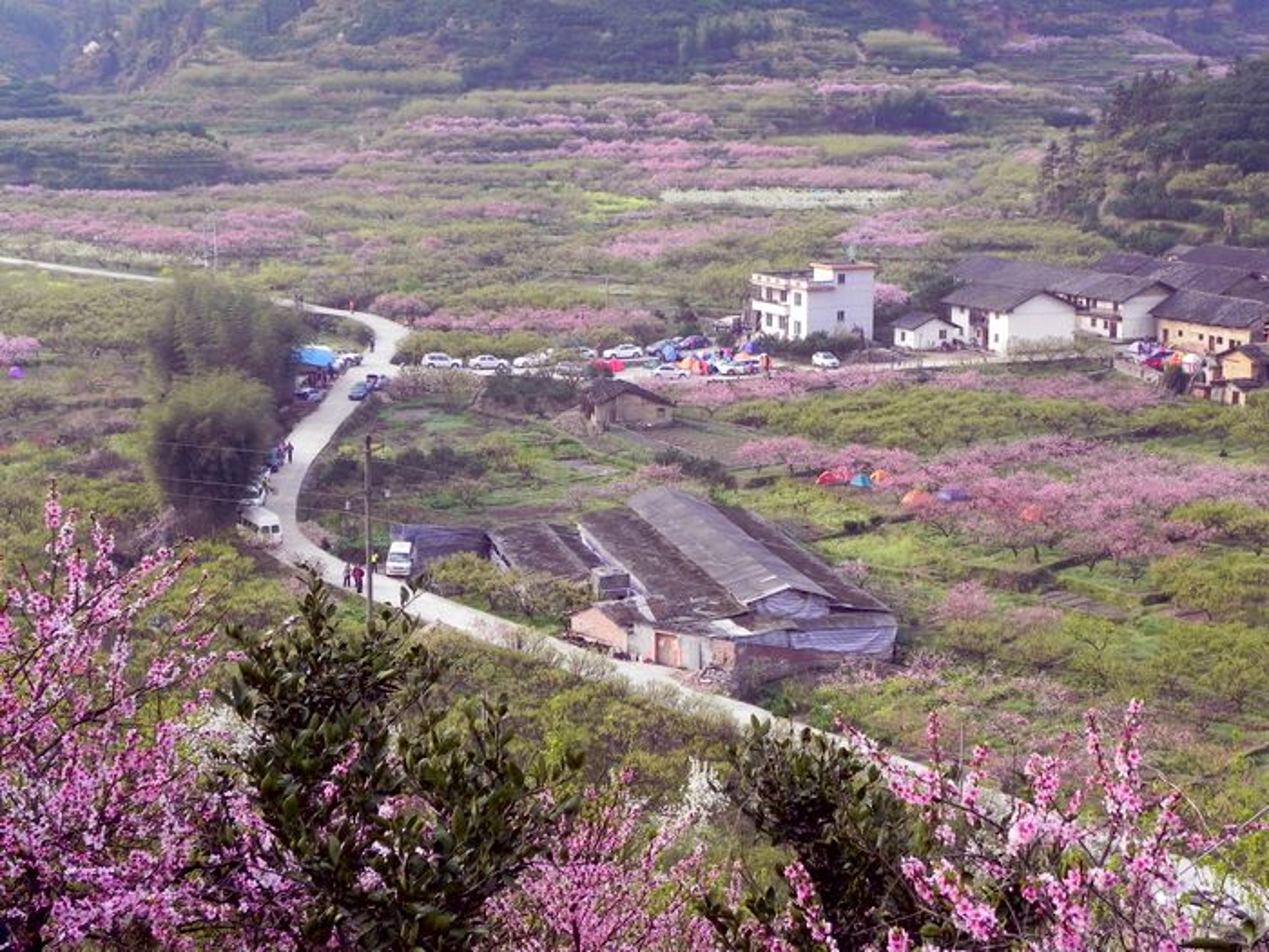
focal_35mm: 58
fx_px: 2126
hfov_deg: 33.2
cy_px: 476
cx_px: 634
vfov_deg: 25.2
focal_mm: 10.3
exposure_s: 1/179
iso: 160
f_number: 4.5
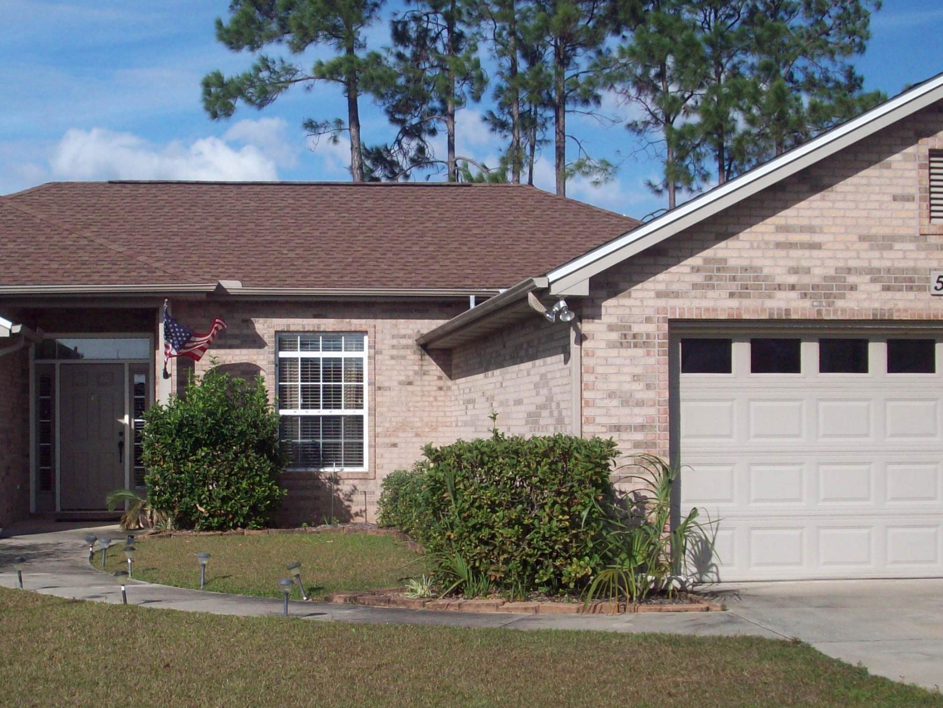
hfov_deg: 33.6
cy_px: 437
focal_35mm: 57
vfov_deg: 25.6
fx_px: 1553
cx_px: 364
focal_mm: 6.2
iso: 80
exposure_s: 1/569
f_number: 5.6
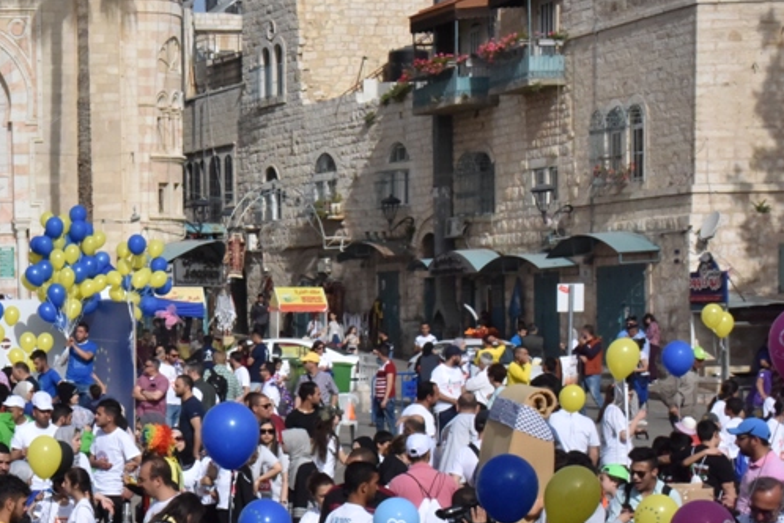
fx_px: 2330
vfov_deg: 12.7
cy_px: 434
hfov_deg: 18.6
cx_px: 11
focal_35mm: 107
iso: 2500
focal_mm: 52
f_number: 22
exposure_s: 1/2000
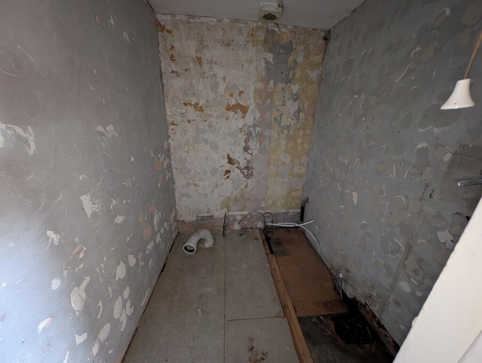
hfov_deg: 110.5
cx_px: 241
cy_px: 182
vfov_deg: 94.6
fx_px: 167
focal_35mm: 12
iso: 1723
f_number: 1.95
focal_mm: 2.23
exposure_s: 1/27.4
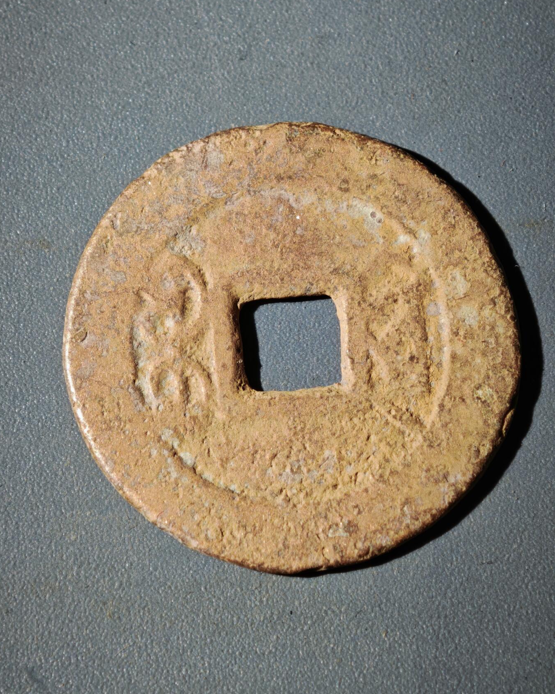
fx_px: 2403
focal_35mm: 117
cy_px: 353
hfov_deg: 13.2
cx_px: 277
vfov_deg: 16.4
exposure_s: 1/100
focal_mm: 9
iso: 250
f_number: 2
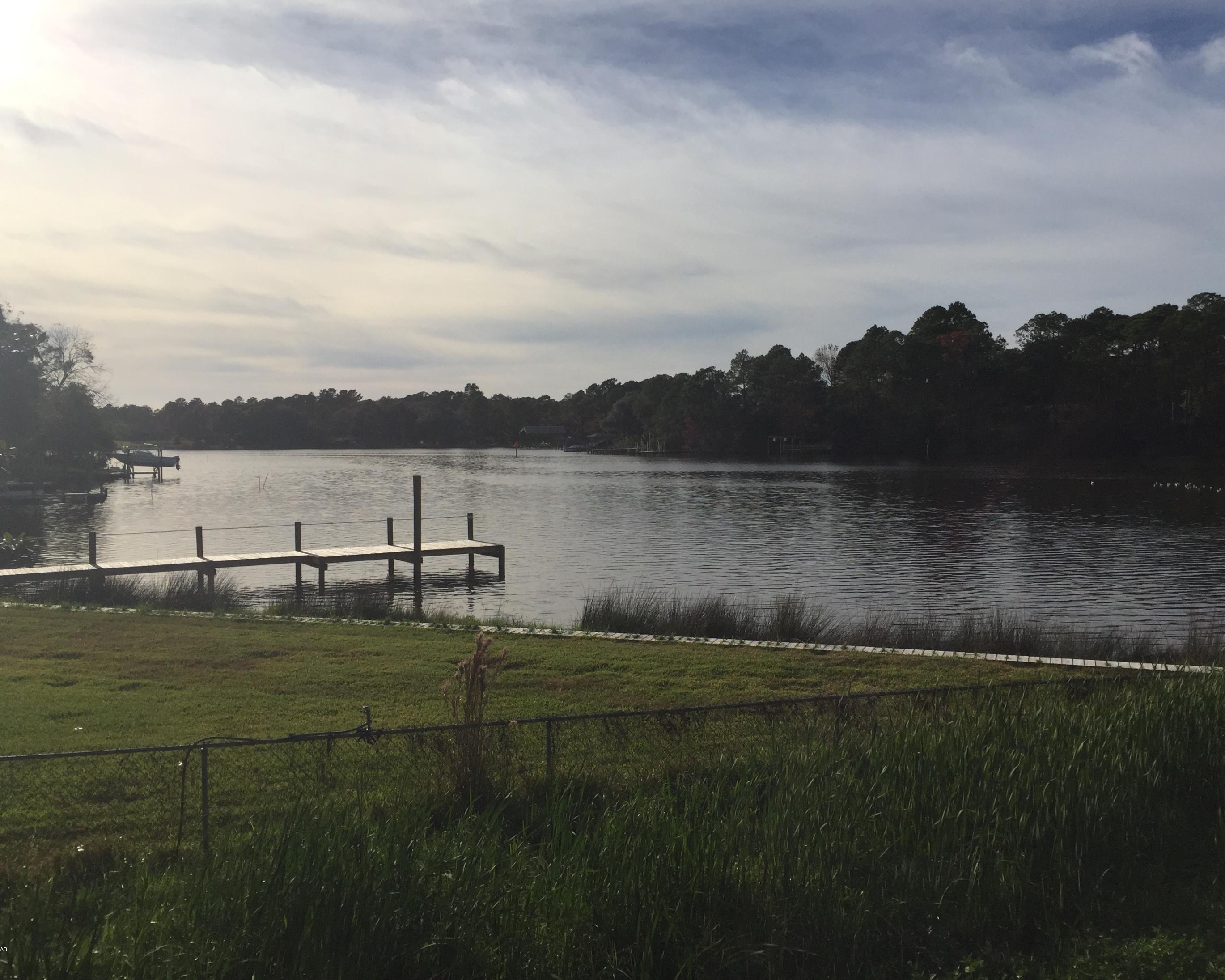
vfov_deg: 47.1
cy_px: 477
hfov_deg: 57.2
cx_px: 643
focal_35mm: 31
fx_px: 1124
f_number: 2.2
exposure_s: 1/7937
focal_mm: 4.15
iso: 32
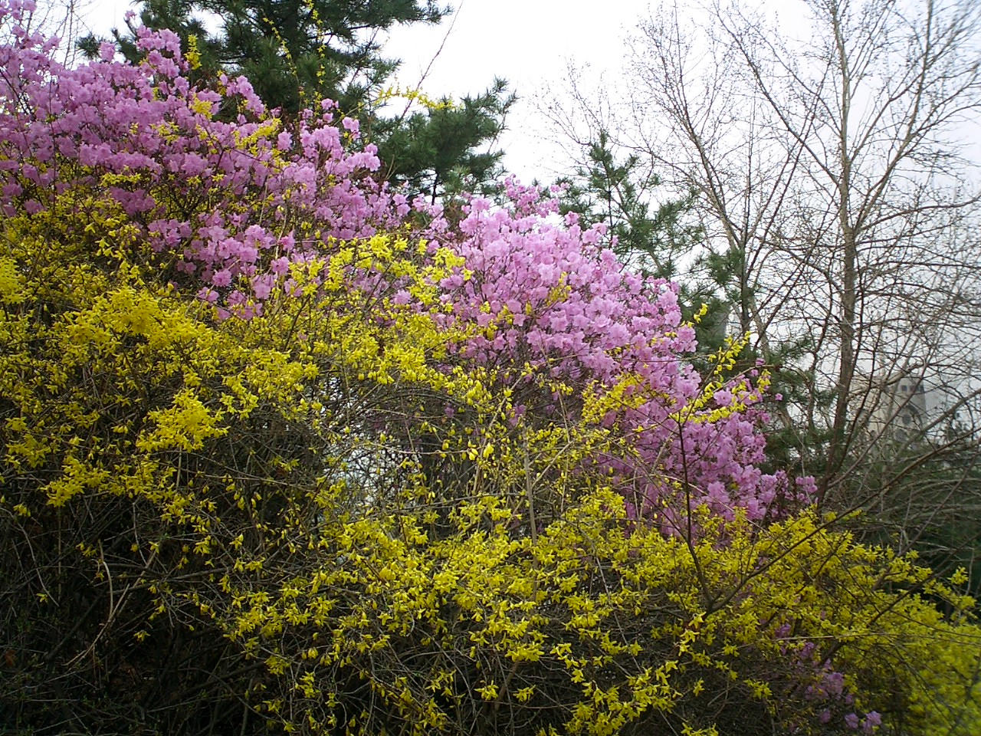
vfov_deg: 38.7
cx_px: 490
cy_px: 368
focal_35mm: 37
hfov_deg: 50.1
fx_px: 1049
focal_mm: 5.6
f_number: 3.5
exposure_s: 1/80
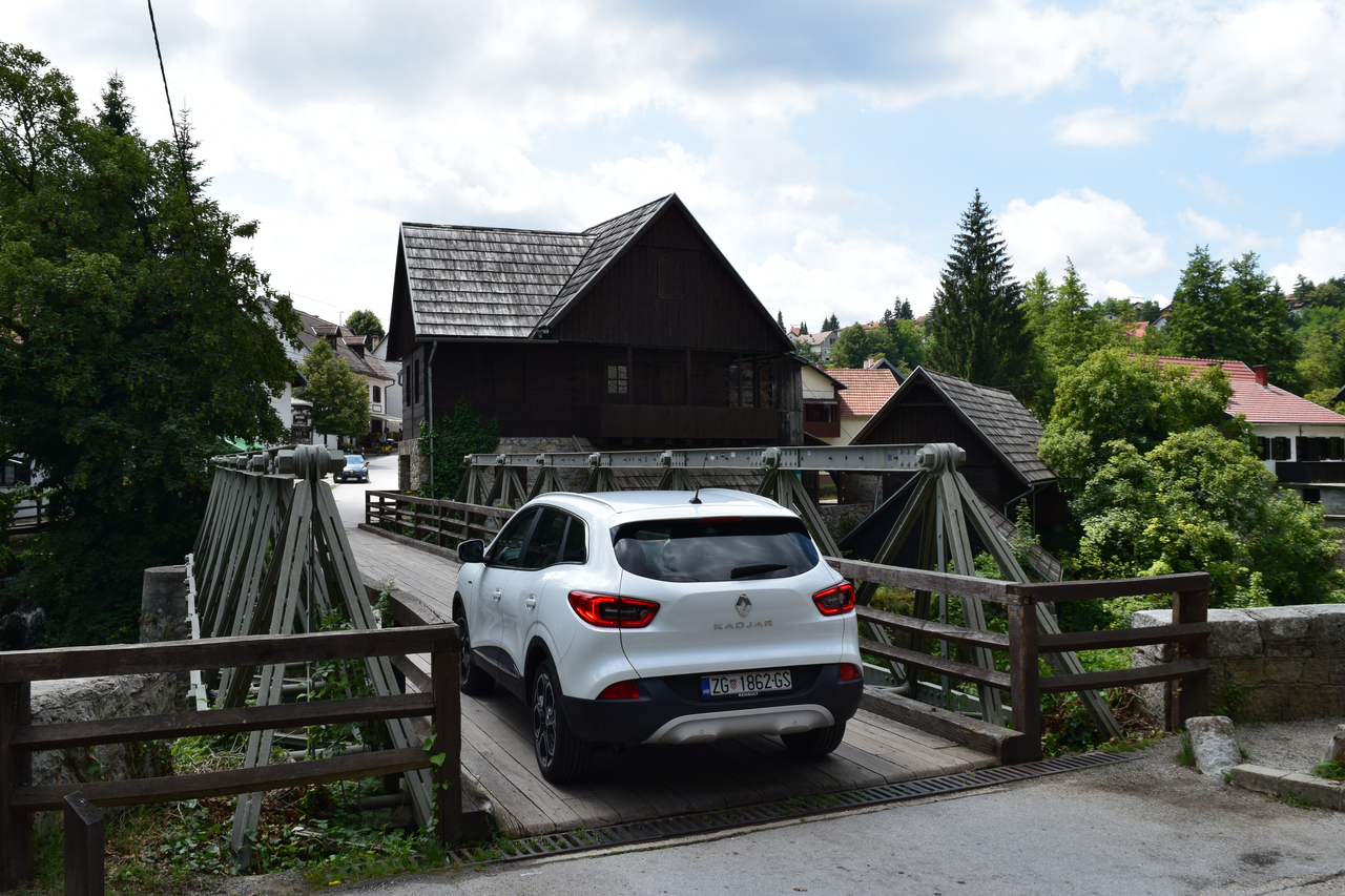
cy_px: 448
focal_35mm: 32
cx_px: 672
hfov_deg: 59.5
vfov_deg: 41.7
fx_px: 1177
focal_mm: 21
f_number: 11
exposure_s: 1/400
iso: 400
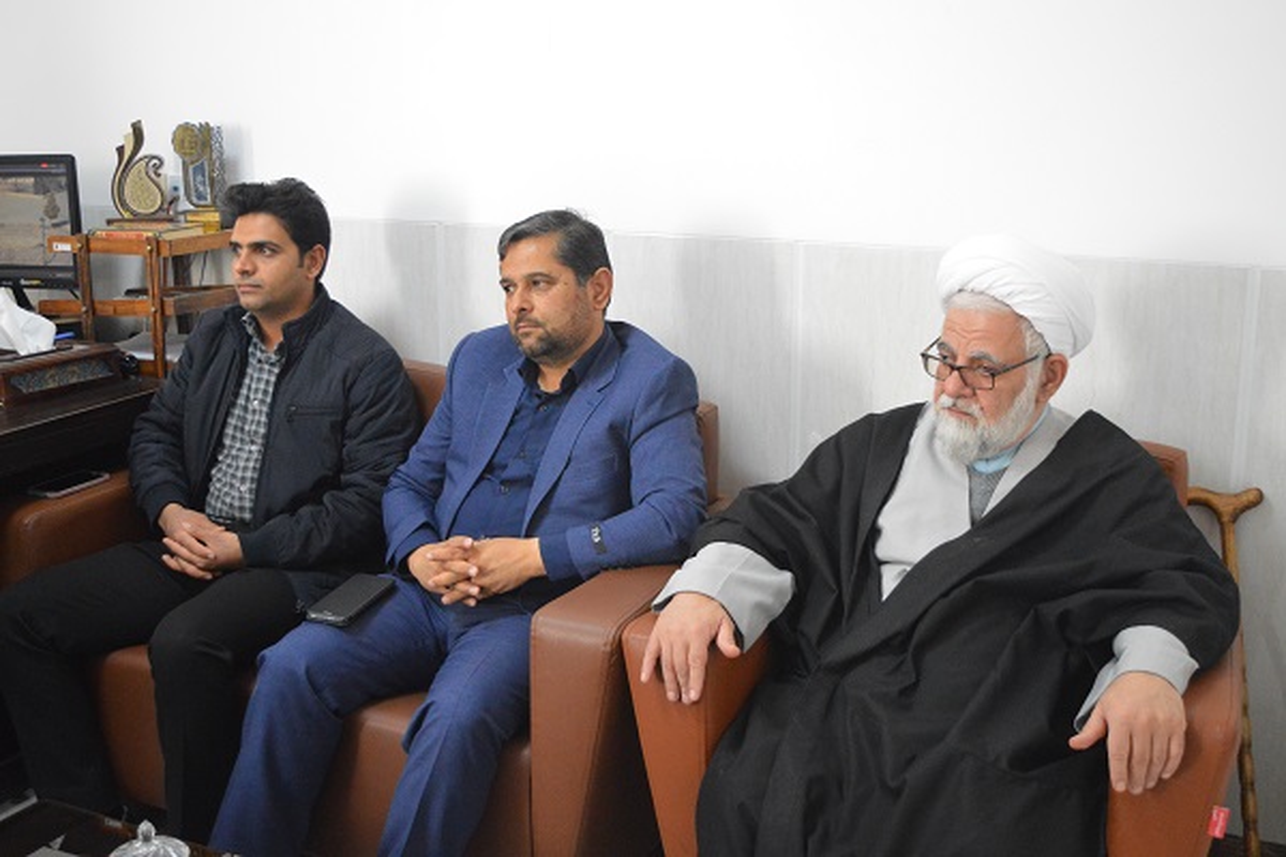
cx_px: 643
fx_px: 1500
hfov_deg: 46.4
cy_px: 428
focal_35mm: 42
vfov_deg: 31.9
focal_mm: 28
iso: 3200
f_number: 4.2
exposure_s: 1/160
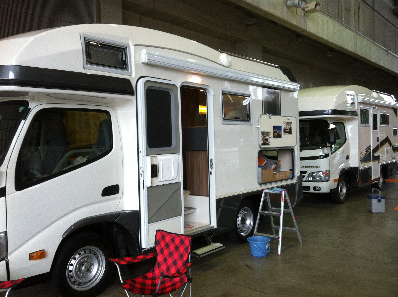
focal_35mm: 35
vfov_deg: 40.6
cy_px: 148
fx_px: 402
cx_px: 199
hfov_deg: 52.7
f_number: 2.8
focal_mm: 3.85
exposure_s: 1/20
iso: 80
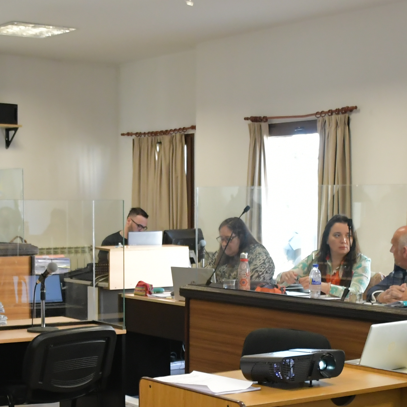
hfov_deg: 23.1
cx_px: 199
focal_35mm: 75
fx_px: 998
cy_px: 304
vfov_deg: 22.8
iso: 1600
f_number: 3.5
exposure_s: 1/160
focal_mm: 18
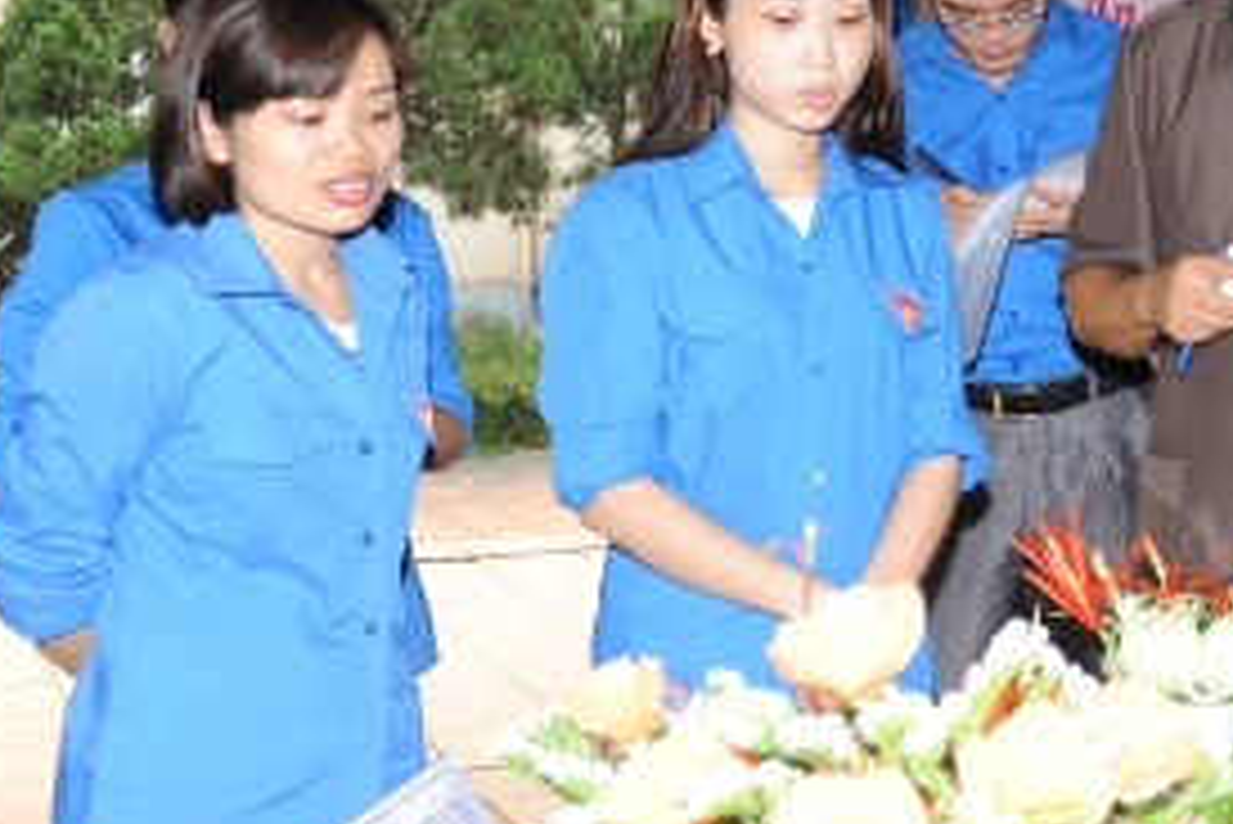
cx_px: 1292
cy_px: 236
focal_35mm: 77
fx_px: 2639
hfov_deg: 24.8
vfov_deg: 17.7
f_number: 5.6
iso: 500
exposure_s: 1/60
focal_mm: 34
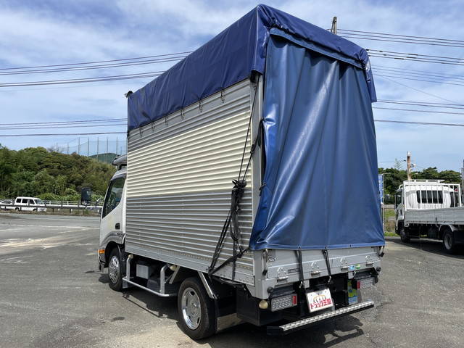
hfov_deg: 67.3
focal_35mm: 26
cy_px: 174
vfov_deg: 53.1
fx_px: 349
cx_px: 232
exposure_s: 1/4132
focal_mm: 4.2
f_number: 1.6
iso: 32
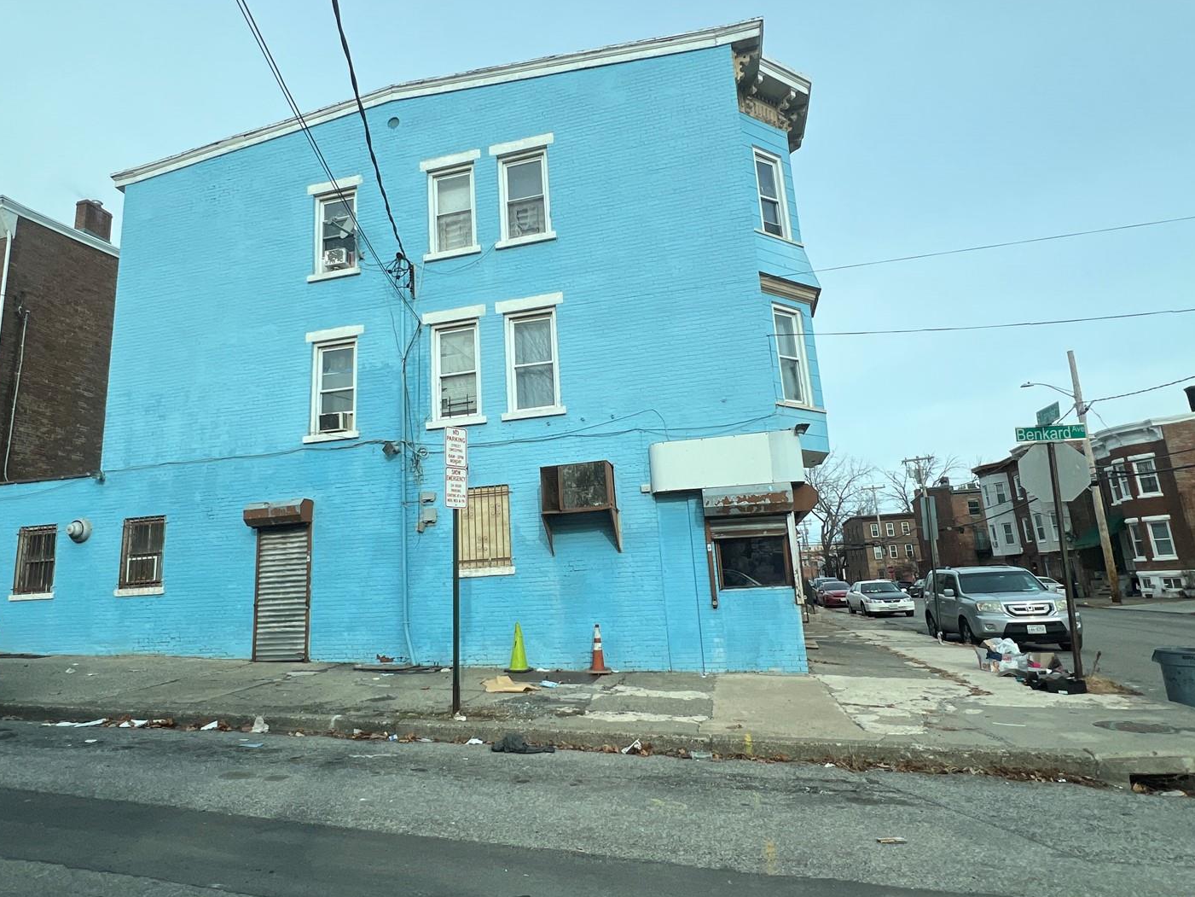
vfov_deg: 68.7
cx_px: 536
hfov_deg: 84.4
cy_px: 440
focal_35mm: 19
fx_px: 656
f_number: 1.8
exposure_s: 1/1155
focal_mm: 1.57
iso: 32
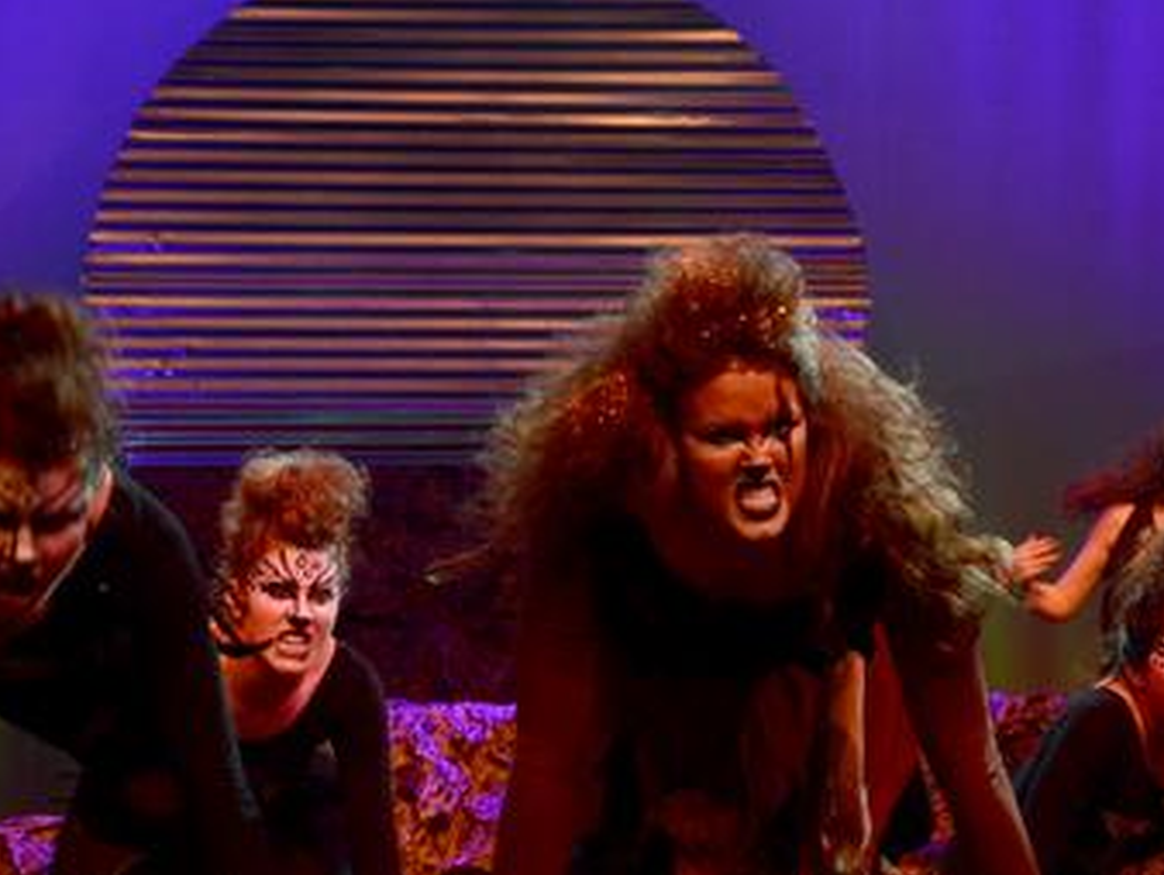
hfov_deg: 14.7
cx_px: 685
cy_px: 420
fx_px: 4509
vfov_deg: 11.1
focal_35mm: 134
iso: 2000
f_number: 5.3
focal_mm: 70
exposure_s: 1/160
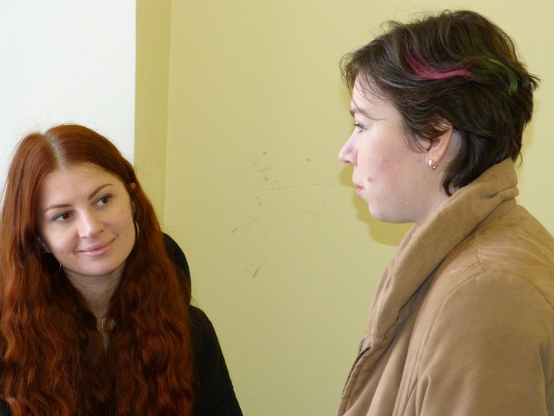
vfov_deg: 13.3
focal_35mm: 111
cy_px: 208
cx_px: 277
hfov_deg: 17.7
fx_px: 1776
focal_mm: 20.1
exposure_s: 1/60
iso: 640
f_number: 3.5
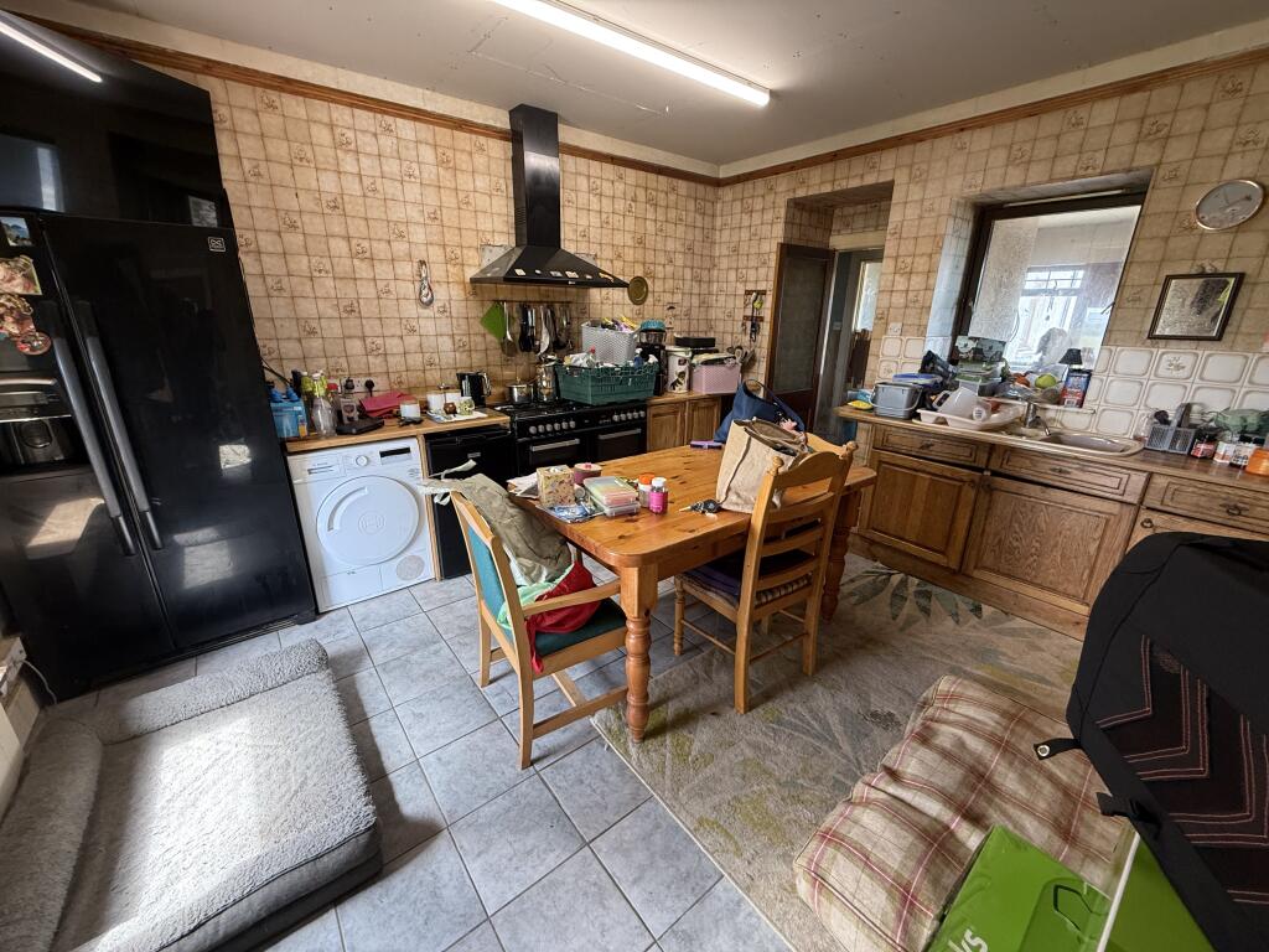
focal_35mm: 14
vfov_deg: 85.7
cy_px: 476
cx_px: 634
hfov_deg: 102.1
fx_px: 513
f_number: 2.2
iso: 200
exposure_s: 1/50
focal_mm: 2.22
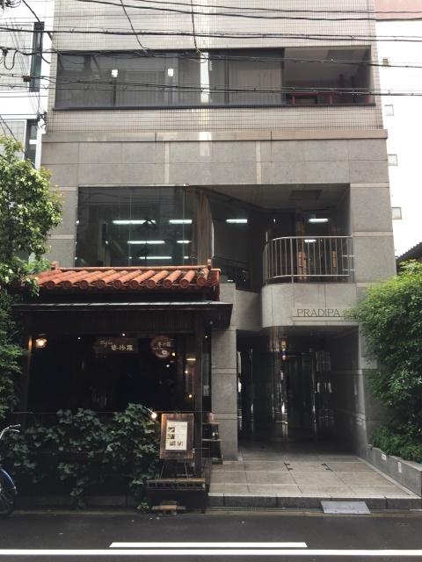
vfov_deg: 61.7
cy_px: 281
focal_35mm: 29
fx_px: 471
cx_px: 211
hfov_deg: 48.2
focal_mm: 4.15
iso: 50
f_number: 2.2
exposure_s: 1/120
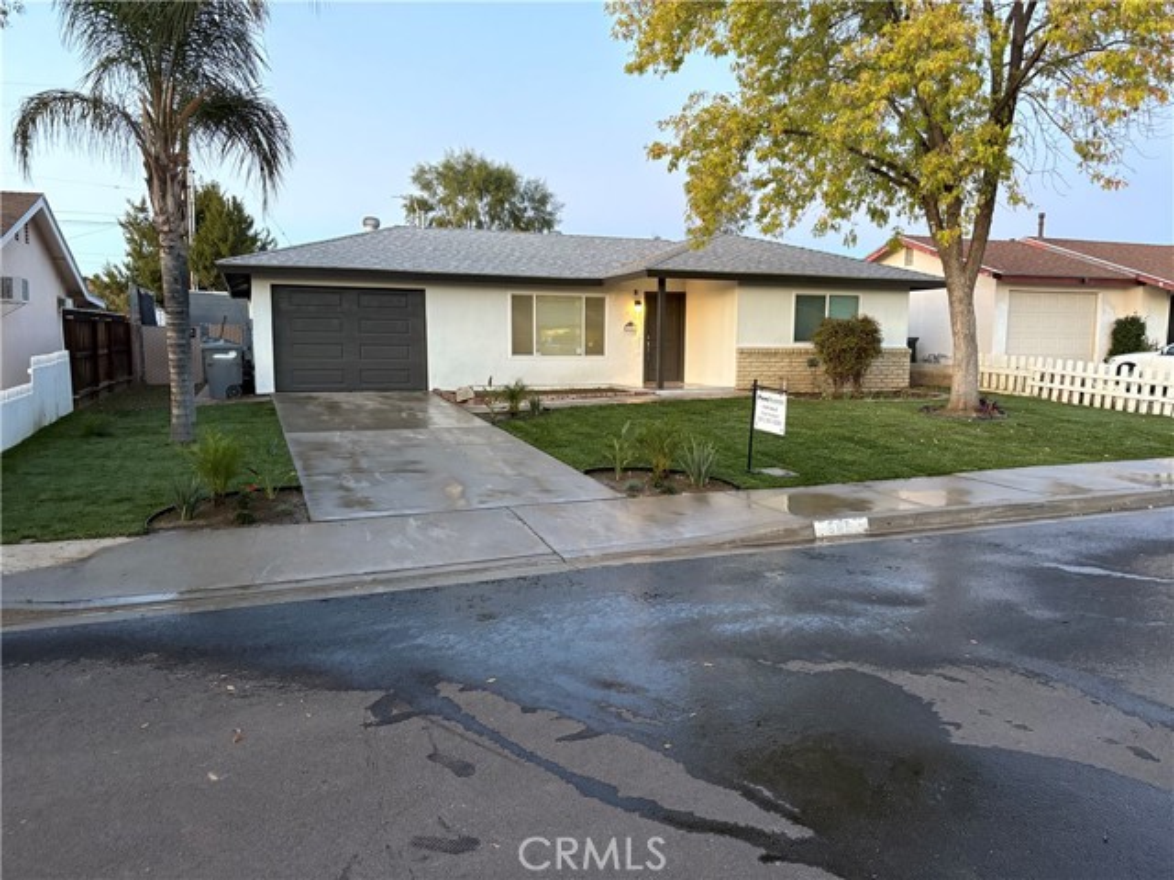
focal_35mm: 26
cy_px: 440
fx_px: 882
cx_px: 587
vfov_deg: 53.1
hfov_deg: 67.3
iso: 400
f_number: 1.6
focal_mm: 5.96
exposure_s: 1/40
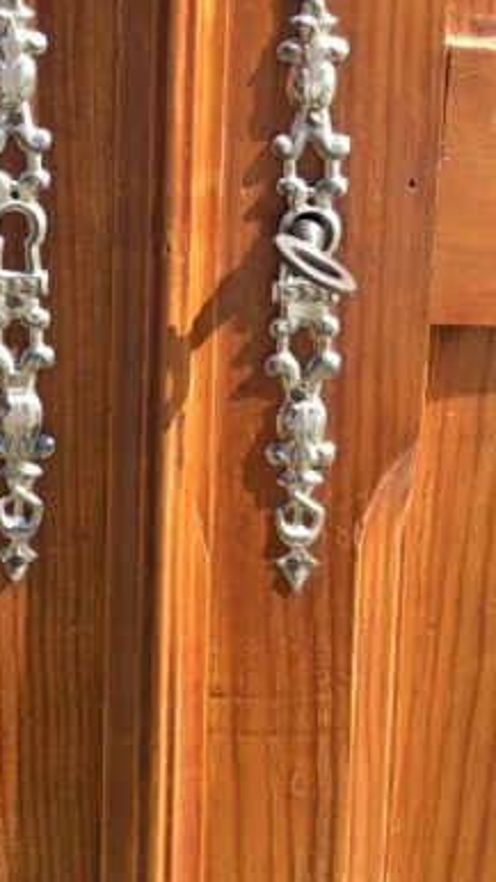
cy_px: 233
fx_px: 1637
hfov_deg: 17.1
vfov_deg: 29.7
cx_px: 85
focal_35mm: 70
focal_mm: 3.3
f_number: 2.4
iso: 25
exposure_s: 1/231
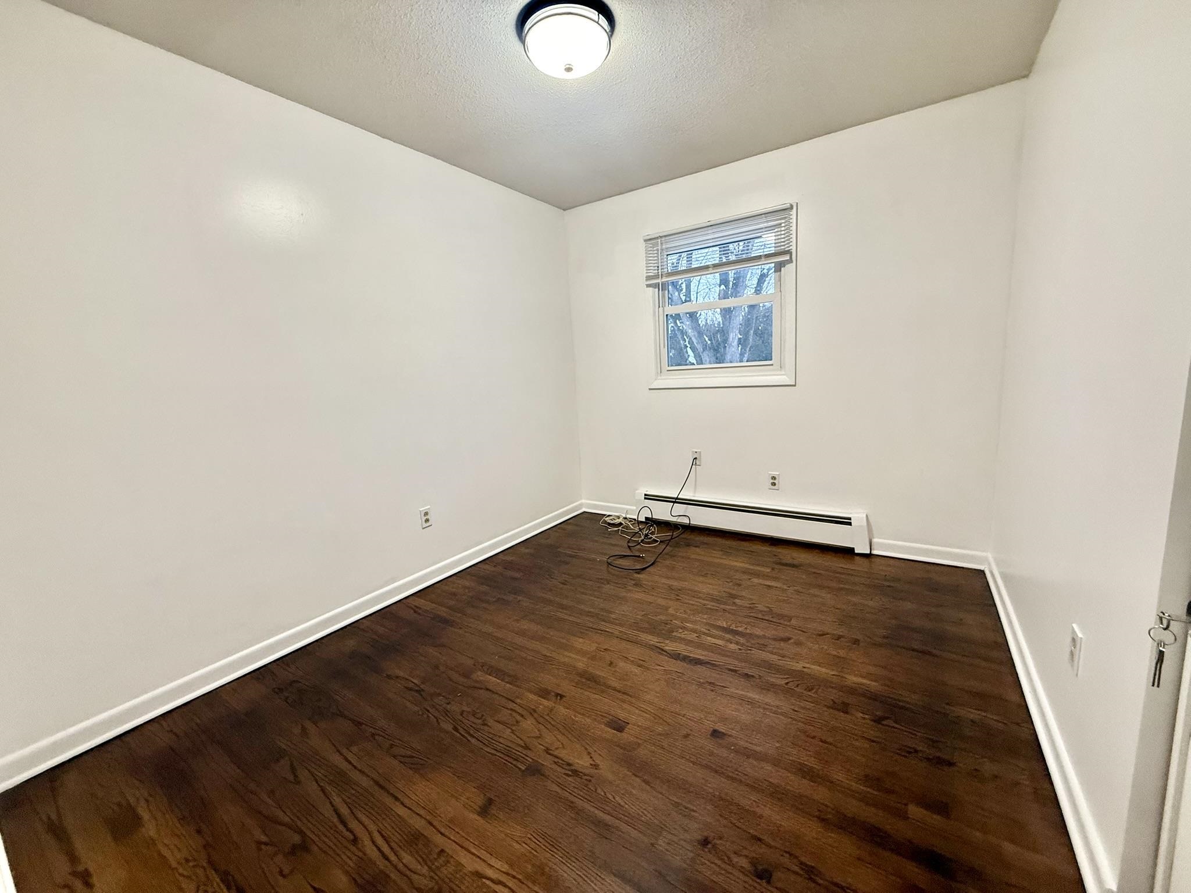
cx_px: 596
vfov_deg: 85.7
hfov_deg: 102.1
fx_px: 482
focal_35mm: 14
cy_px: 446
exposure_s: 1/60
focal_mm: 2.22
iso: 200
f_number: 2.2
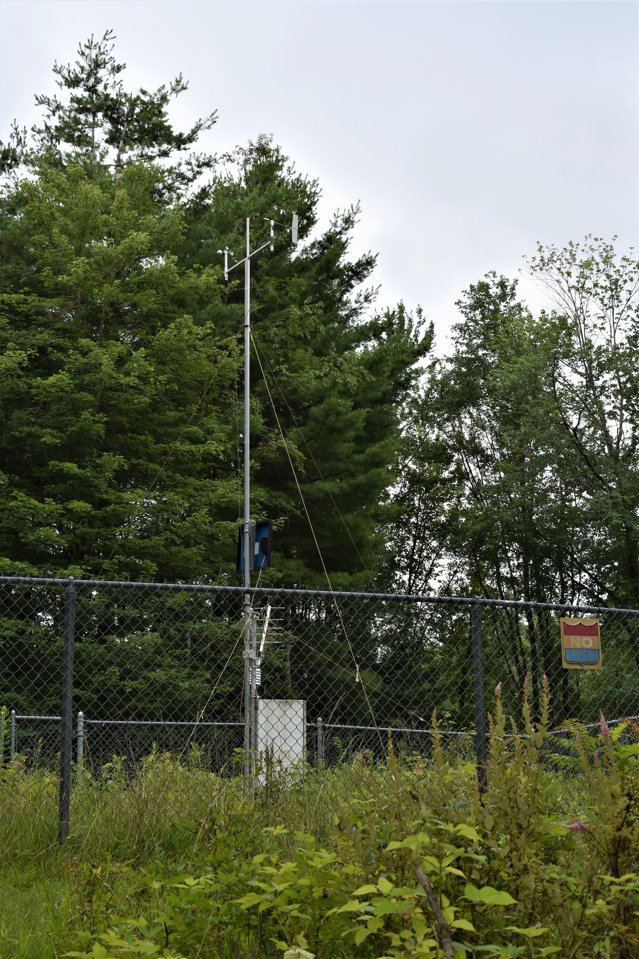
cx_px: 320
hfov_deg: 23.8
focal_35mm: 57
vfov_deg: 35.1
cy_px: 480
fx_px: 1518
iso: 100
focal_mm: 38
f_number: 8
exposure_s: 1/250
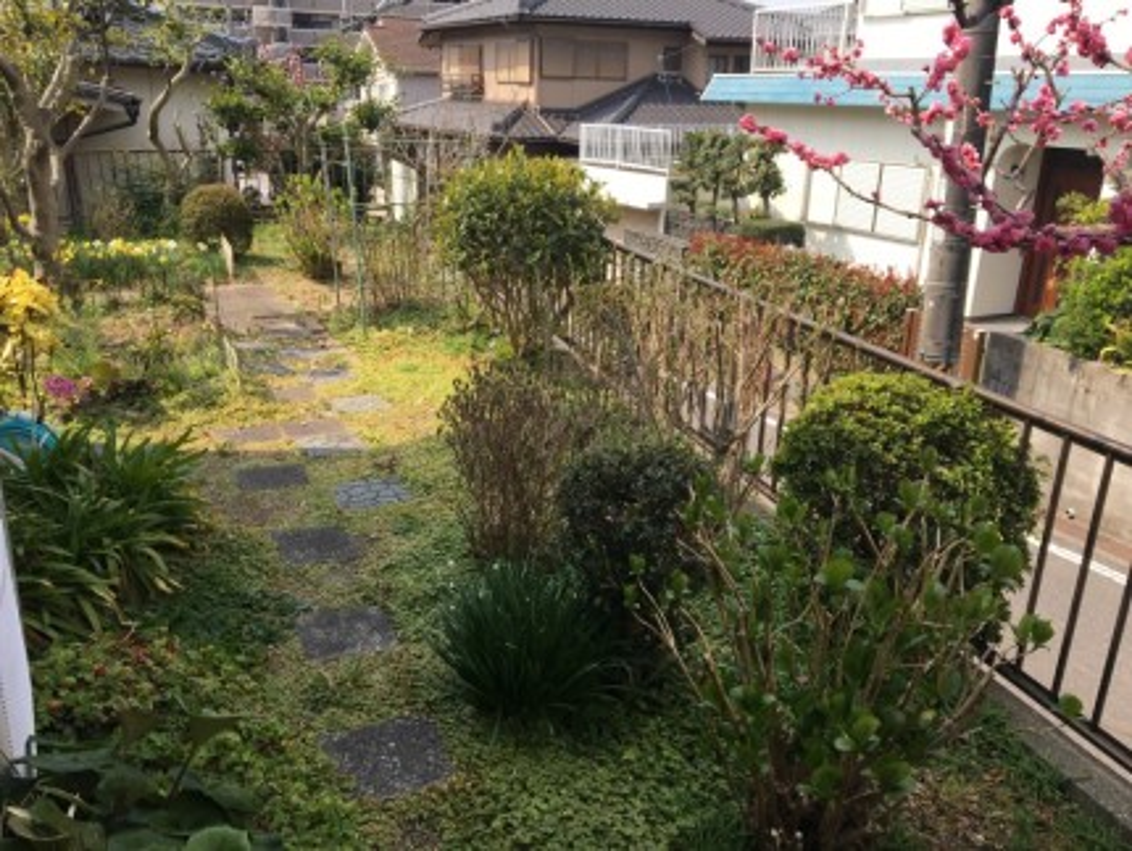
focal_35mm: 29
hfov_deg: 61.6
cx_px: 566
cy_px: 426
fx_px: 949
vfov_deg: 48.3
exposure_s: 1/739
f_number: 2.2
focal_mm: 4.15
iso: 25
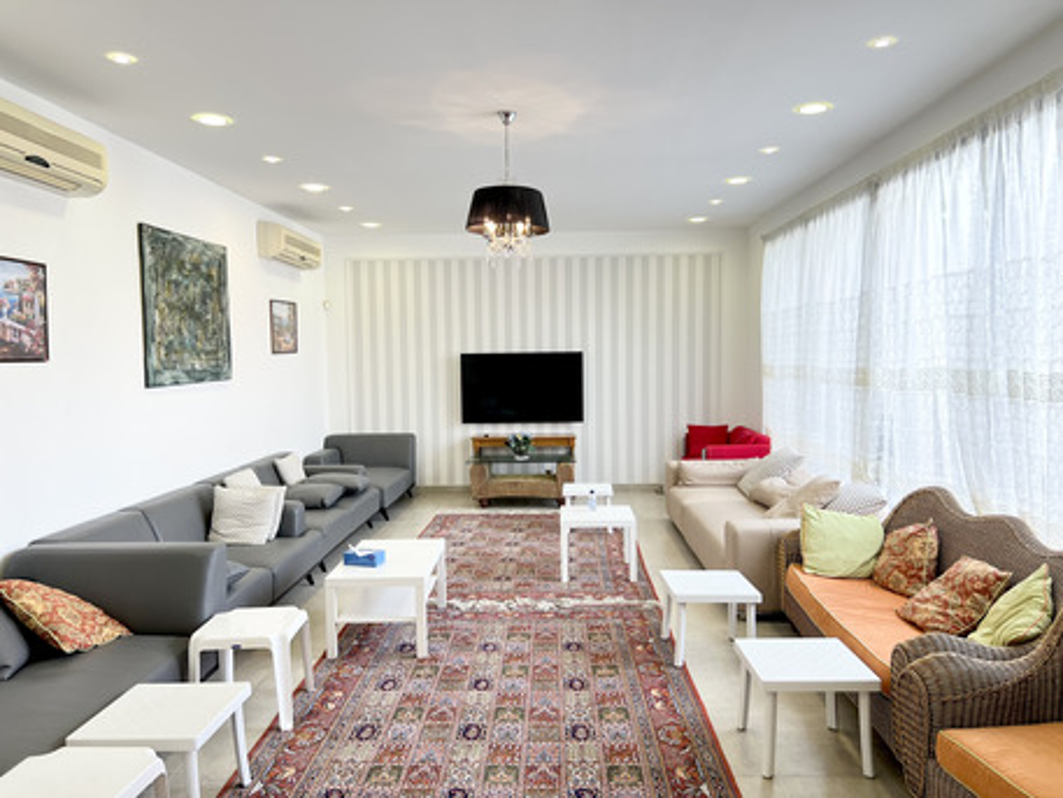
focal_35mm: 26
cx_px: 532
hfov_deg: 67.3
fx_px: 799
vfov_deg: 53.1
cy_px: 399
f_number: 1.5
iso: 80
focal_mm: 5.7
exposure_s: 1/100
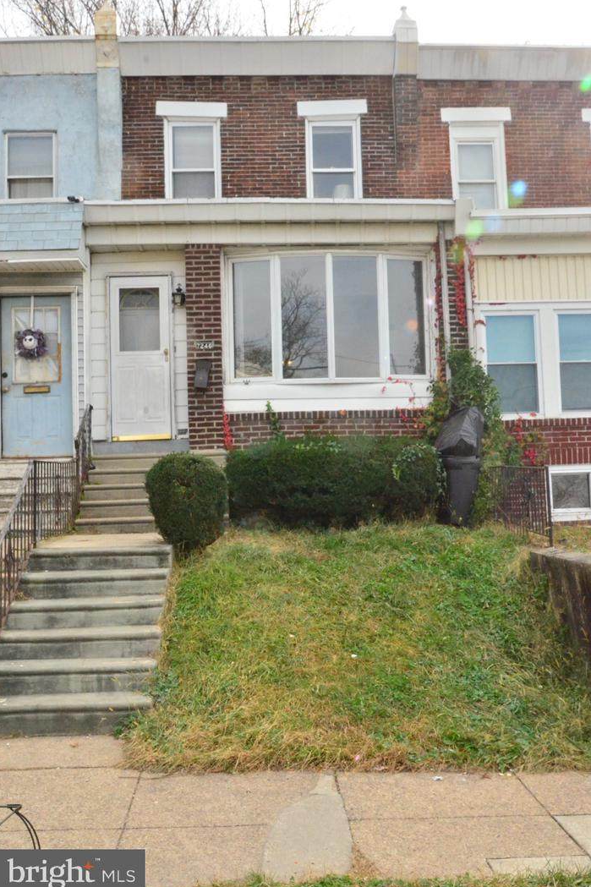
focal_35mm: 37
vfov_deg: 51.9
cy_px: 441
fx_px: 911
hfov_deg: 35.9
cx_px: 299
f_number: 14
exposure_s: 1/800
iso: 4000
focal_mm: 24
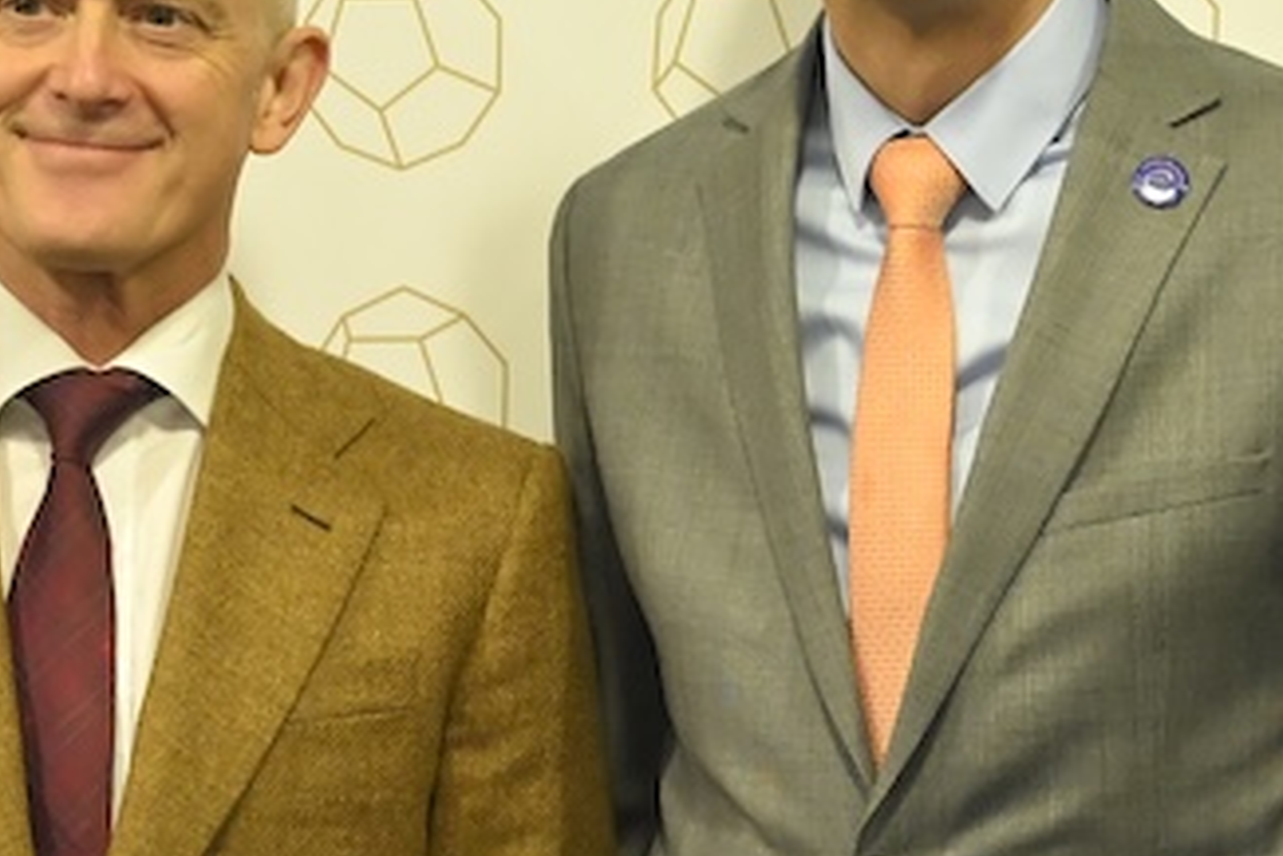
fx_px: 9840
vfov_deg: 5.0
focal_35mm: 276
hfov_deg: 7.5
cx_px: 596
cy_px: 767
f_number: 5.6
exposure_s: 1/250
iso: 6400
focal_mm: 70
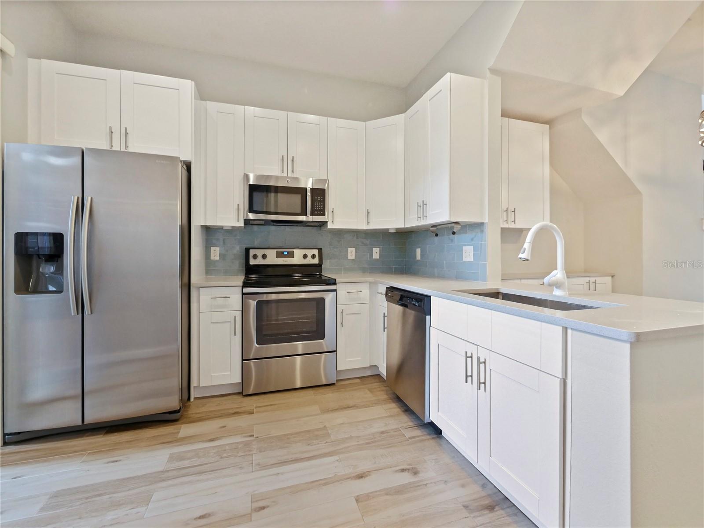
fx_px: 285
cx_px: 352
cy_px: 264
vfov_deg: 85.7
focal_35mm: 14
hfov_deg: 102.1
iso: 2500
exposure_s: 1/60
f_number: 4
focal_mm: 7
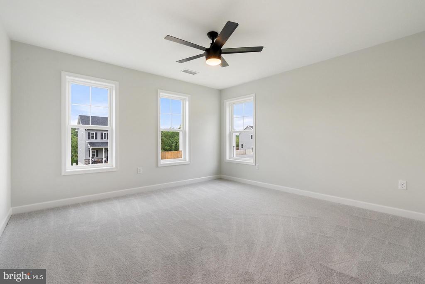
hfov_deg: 96.7
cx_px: 212
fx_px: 189
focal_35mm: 16
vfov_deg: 73.8
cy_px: 142
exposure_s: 1/30
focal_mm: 16
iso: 640
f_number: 10
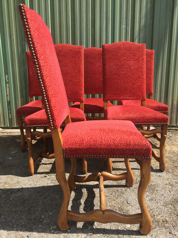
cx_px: 89
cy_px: 119
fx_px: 199
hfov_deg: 48.2
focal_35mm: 29
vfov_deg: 61.7
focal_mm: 4.15
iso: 32
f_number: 2.2
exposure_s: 1/942
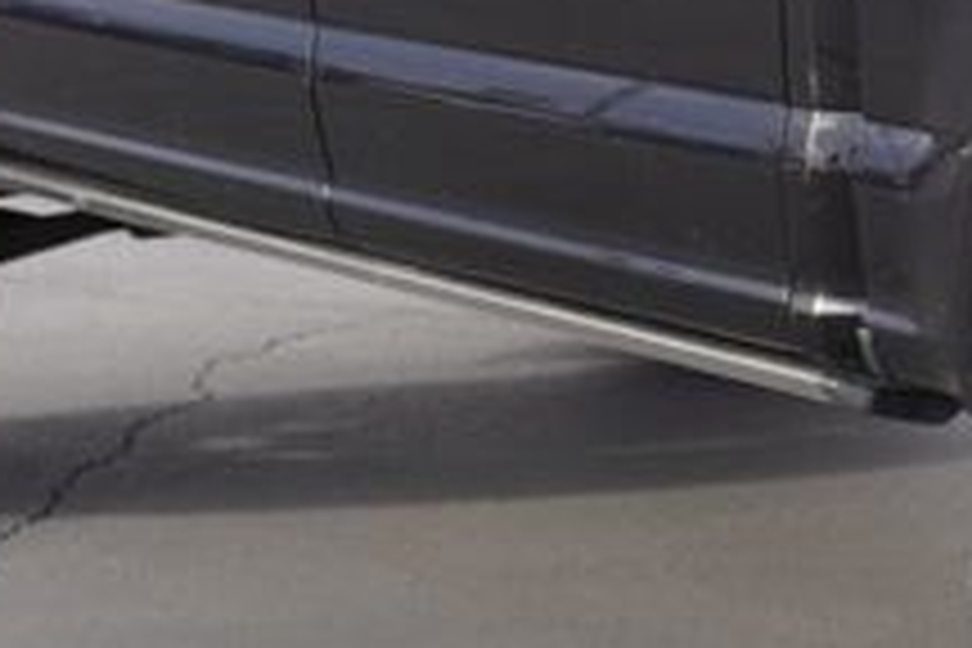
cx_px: 1449
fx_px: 4617
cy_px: 212
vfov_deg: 8.0
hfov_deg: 11.5
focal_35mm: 171
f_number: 5.6
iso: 100
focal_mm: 24
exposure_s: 1/100
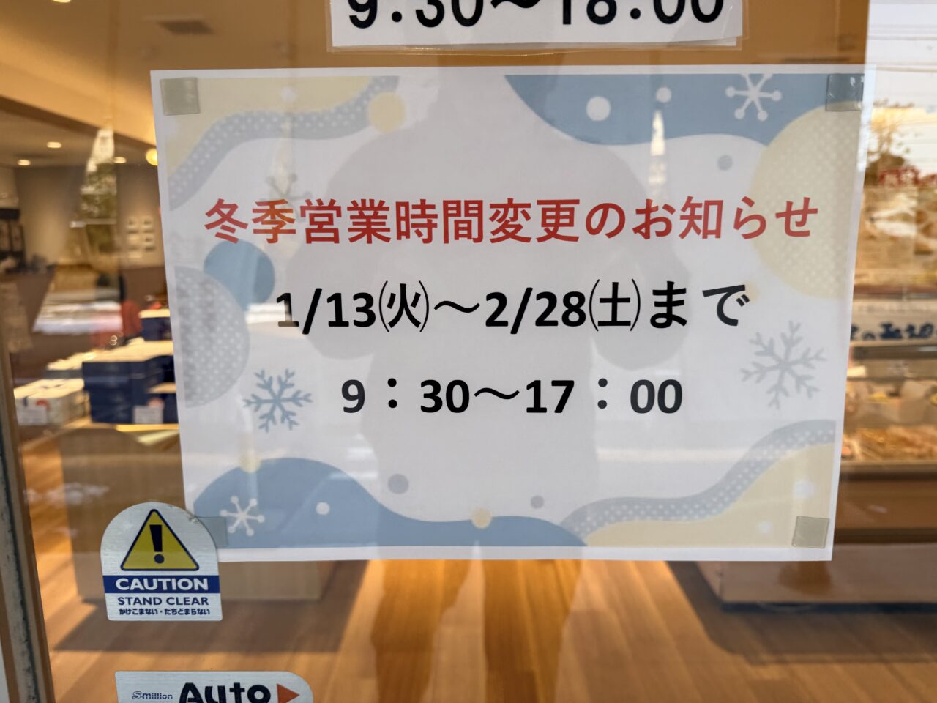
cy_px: 352
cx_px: 468
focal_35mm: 24
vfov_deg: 56.8
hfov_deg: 71.6
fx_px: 650
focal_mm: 6.76
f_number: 1.78
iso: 64
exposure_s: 1/212
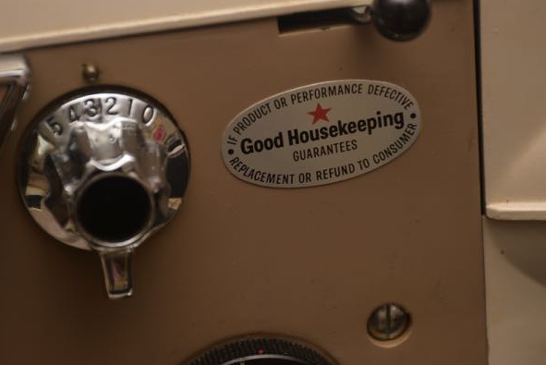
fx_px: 2588
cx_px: 270
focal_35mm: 171
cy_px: 172
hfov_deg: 12.0
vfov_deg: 8.1
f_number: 7.1
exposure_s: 1/125
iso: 200
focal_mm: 105
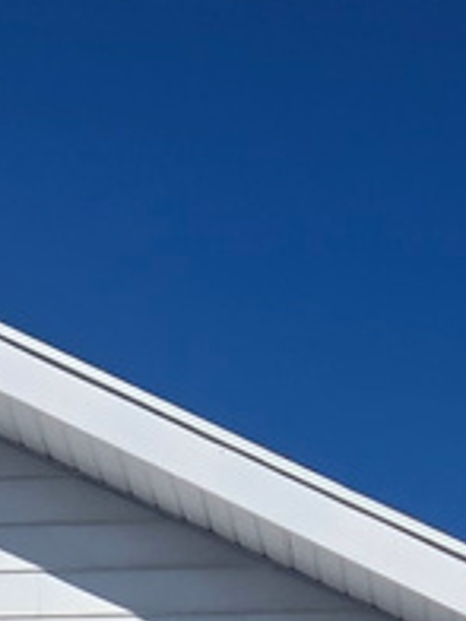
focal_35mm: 180
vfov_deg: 8.8
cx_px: 311
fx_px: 3231
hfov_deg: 8.2
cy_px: 1930
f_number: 1.8
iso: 25
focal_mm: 5.4
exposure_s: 1/3903
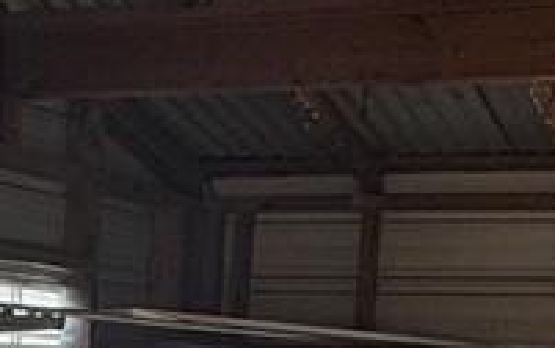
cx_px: 0
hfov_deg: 17.3
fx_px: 1786
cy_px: 743
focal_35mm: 118
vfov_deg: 10.1
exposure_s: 1/110
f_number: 2.2
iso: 50
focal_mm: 2.22
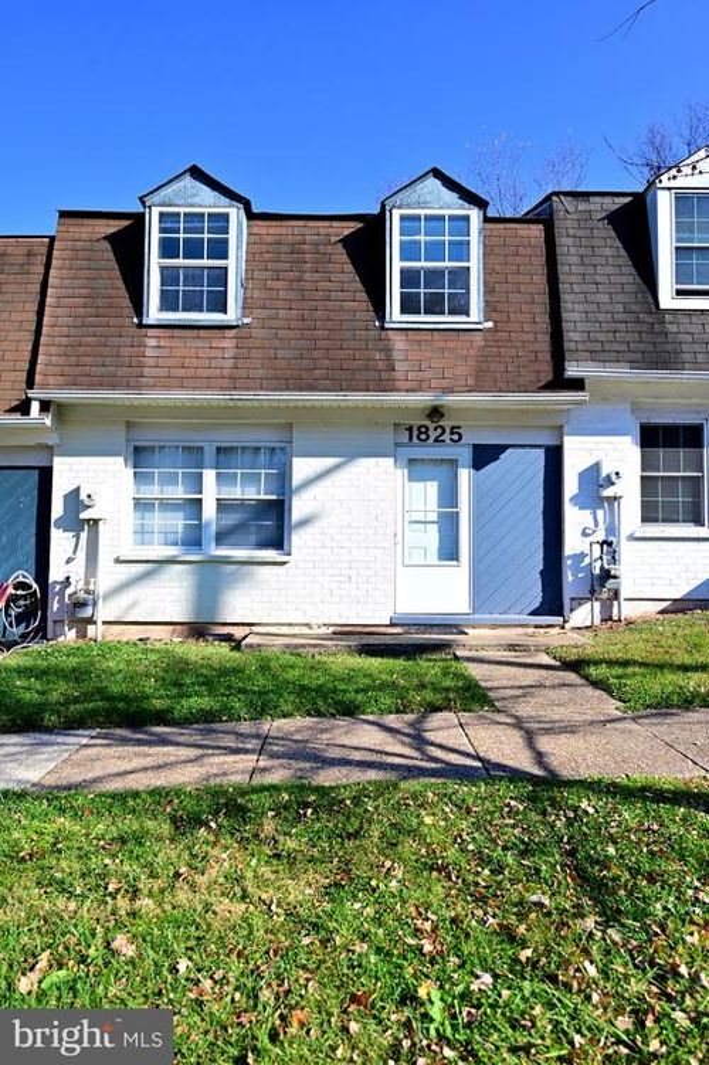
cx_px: 354
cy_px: 532
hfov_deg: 58.3
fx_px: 636
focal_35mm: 22
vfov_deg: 79.9
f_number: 4.5
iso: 110
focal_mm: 21.5
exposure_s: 1/640
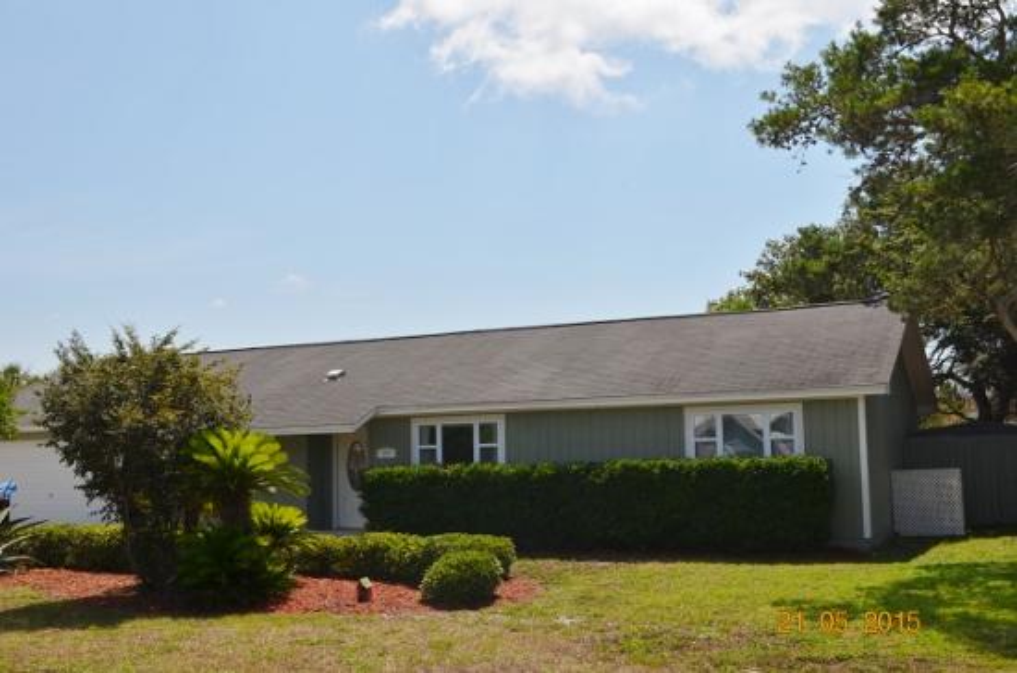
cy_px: 336
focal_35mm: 39
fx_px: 1099
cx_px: 508
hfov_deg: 49.7
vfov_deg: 34.0
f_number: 10
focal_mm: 26
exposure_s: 1/200
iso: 100
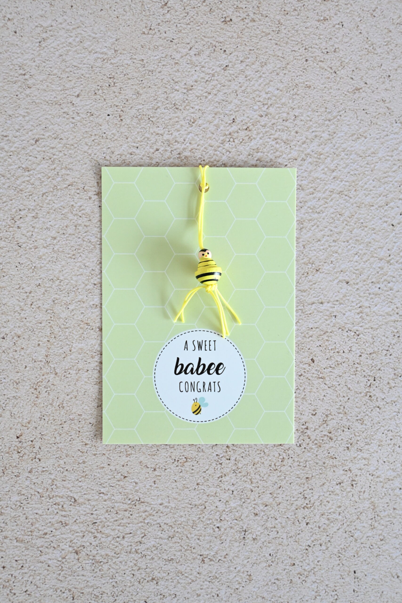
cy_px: 302
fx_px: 728
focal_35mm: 44
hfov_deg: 30.9
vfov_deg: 45.0
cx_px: 201
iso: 800
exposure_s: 1/50
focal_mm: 29
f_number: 4.8
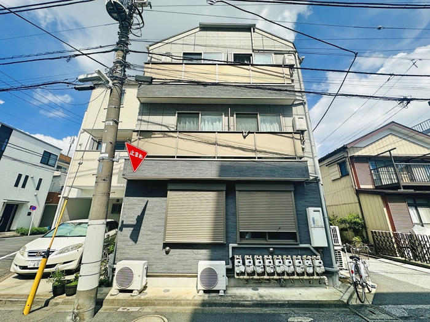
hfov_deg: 102.1
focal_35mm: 14
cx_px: 215
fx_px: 174
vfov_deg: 85.7
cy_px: 161
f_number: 2.2
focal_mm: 2.22
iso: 50
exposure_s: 1/1453
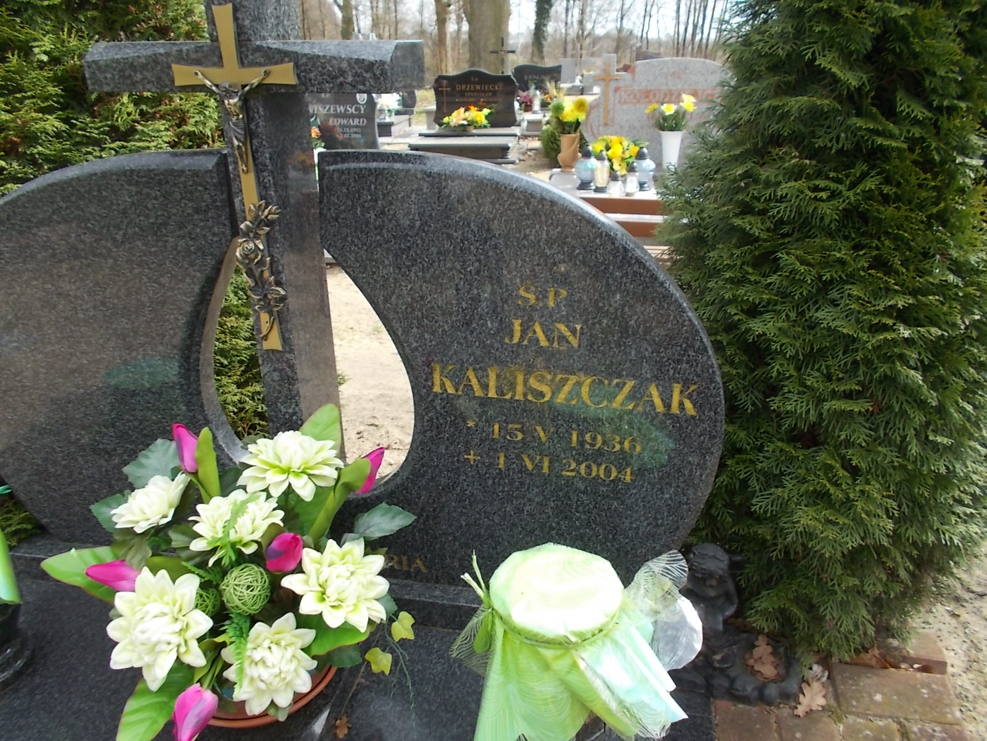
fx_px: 741
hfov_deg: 67.3
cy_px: 370
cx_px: 494
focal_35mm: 26
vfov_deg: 53.1
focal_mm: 4.6
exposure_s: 1/320
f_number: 3.2
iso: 80
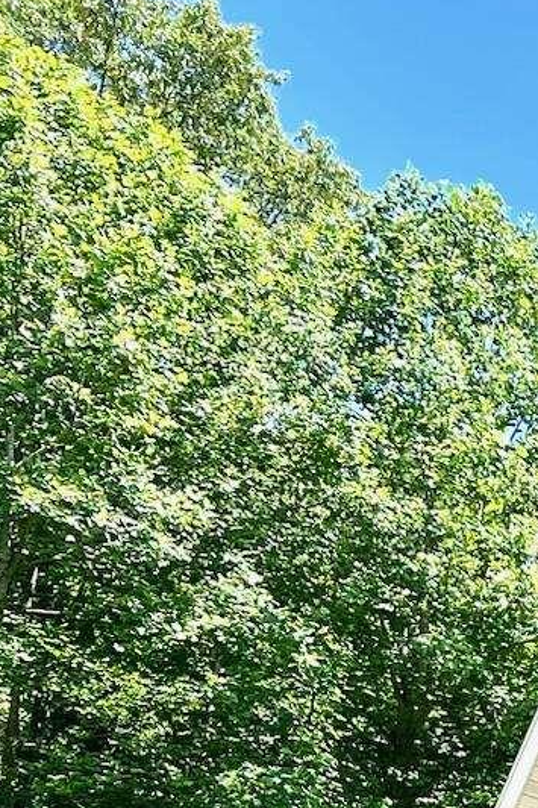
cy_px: 1029
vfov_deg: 18.4
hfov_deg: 10.4
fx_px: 2333
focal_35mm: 104
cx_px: 1494
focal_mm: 5.7
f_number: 1.5
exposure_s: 1/1901
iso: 50
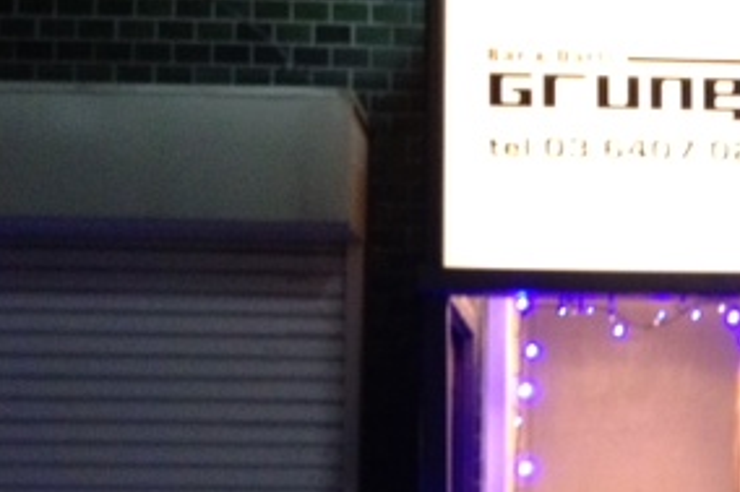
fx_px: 1685
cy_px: 456
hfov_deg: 23.7
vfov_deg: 16.4
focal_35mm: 82
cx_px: 743
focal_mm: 4.28
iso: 400
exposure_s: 1/20
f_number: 2.4
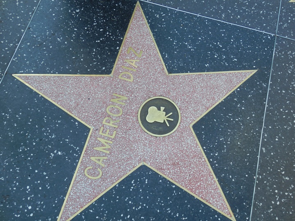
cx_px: 148
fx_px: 315
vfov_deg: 38.7
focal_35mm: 37
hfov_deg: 50.1
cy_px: 110
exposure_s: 1/125
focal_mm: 6.6
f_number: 3.6
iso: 80
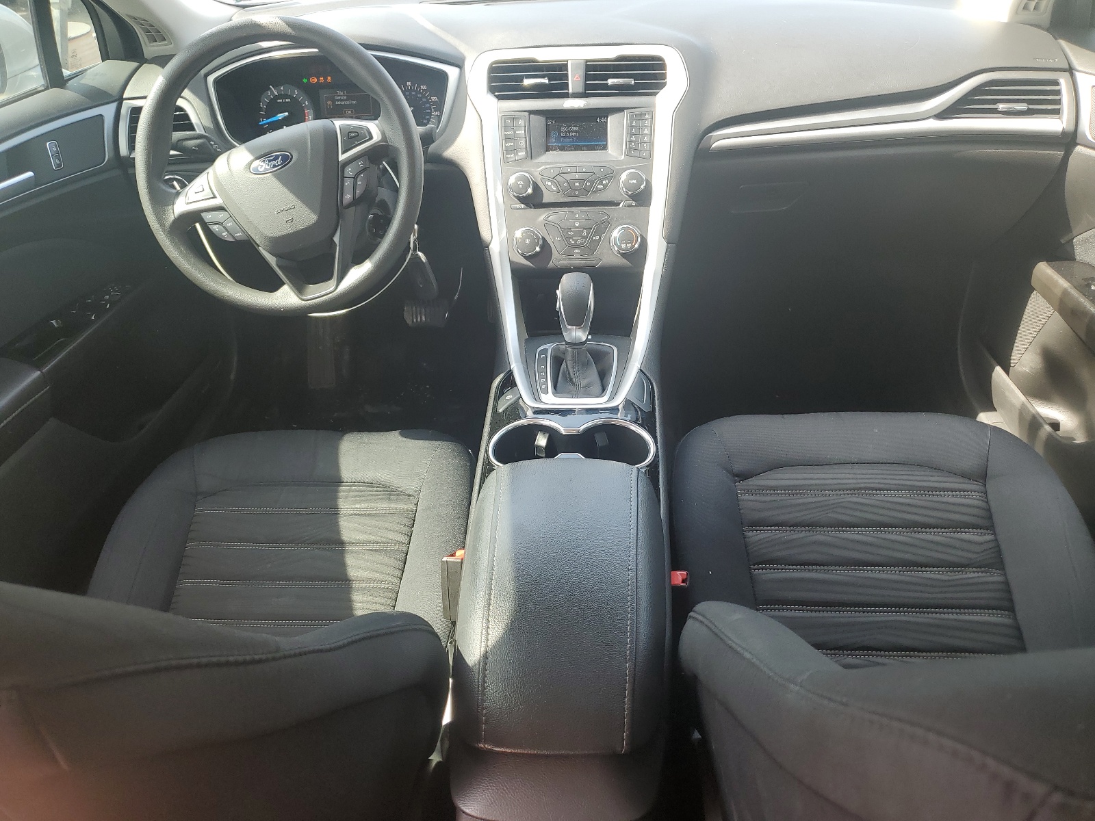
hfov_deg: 67.3
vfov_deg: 53.1
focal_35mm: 26
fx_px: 822
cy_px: 410
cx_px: 548
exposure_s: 1/179
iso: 50
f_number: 1.5
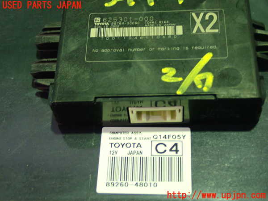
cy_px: 100
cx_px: 134
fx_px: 480
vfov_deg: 23.7
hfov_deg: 31.2
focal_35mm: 62
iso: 1000
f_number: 3.6
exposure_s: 1/15
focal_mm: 11.09
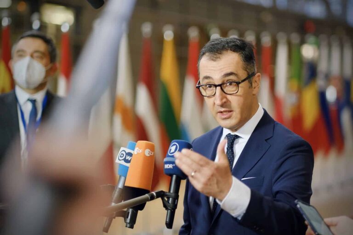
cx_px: 176
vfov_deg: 16.3
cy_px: 118
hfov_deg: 24.2
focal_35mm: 84
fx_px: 824
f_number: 1.2
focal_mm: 56
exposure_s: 1/125
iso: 400
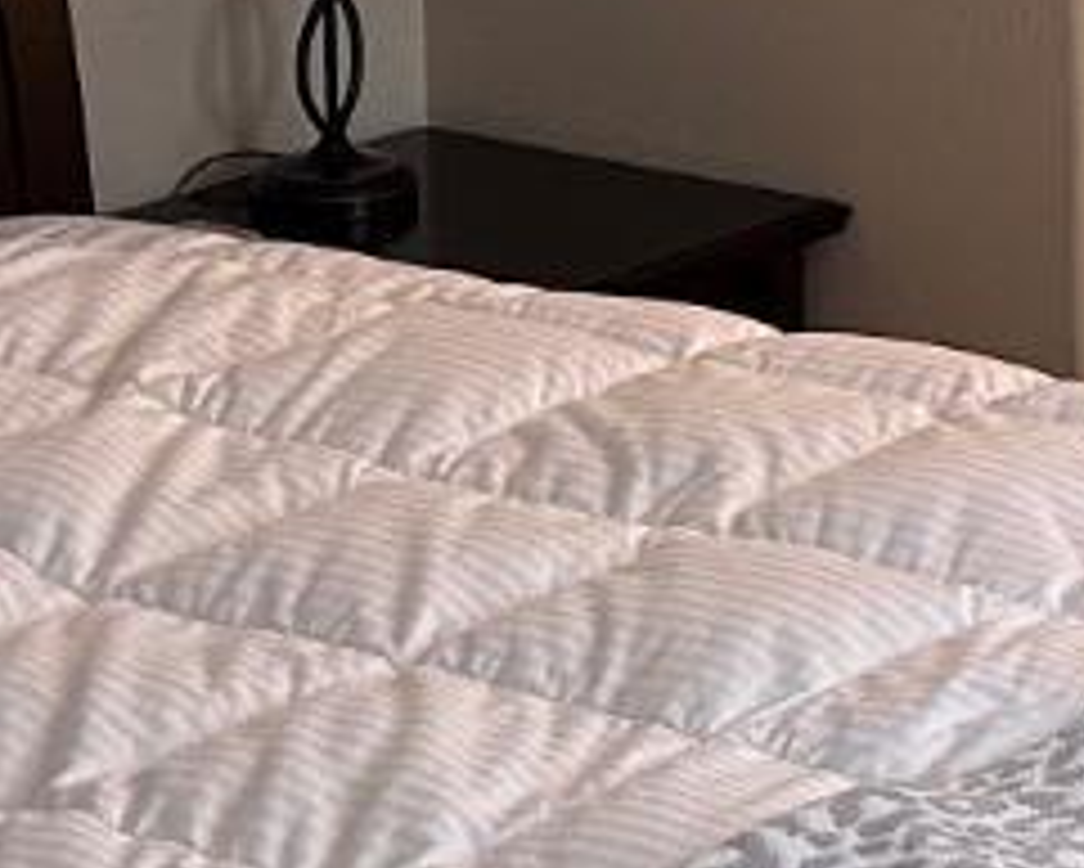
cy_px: -196
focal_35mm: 146
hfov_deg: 12.6
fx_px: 4686
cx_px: 1570
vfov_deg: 10.4
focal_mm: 6.86
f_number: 1.78
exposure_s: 1/120
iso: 200
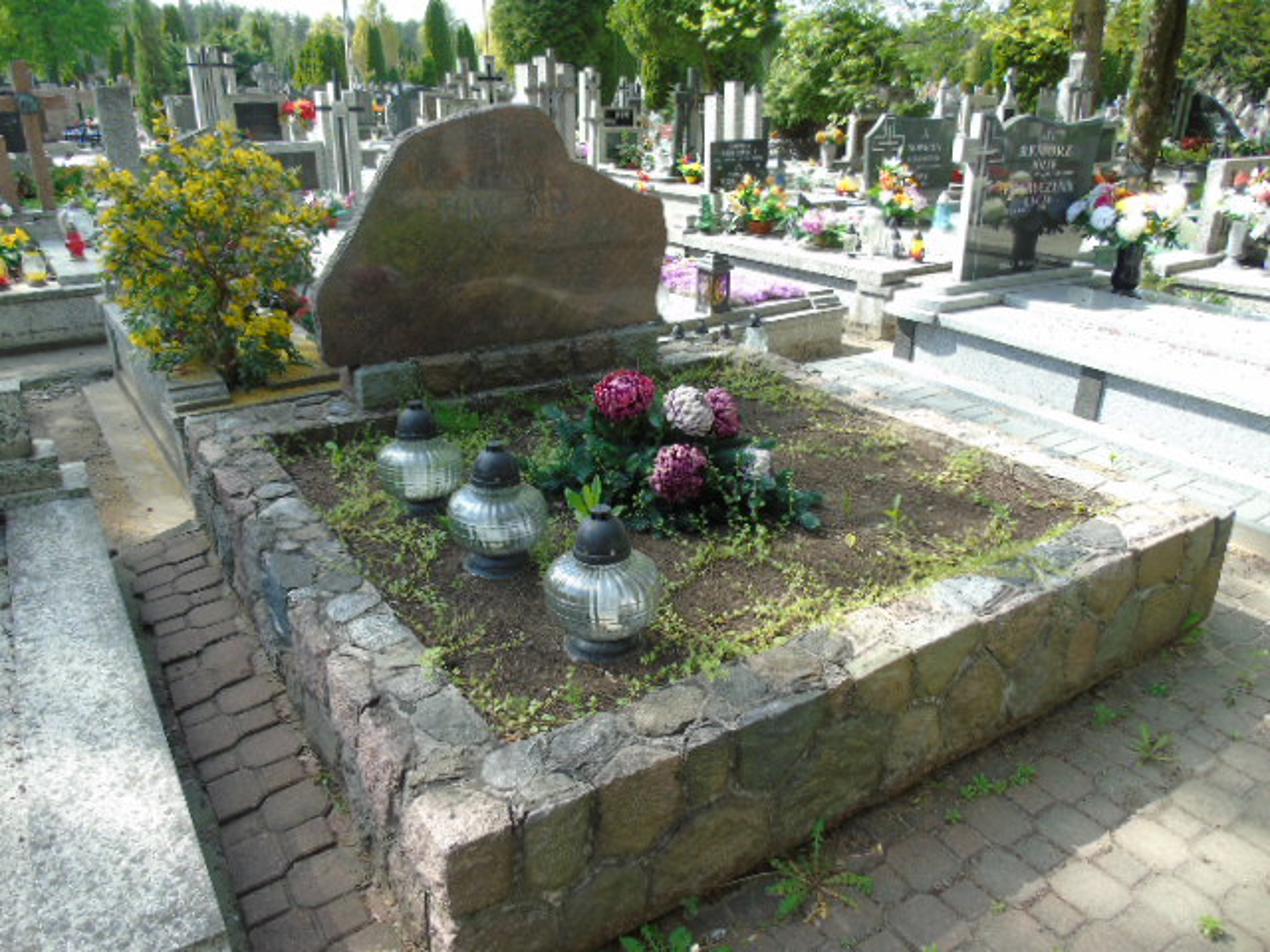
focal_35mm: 25
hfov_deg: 69.4
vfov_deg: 54.9
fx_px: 917
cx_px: 635
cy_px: 476
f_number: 3.4
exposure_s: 1/250
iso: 80
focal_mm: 4.4
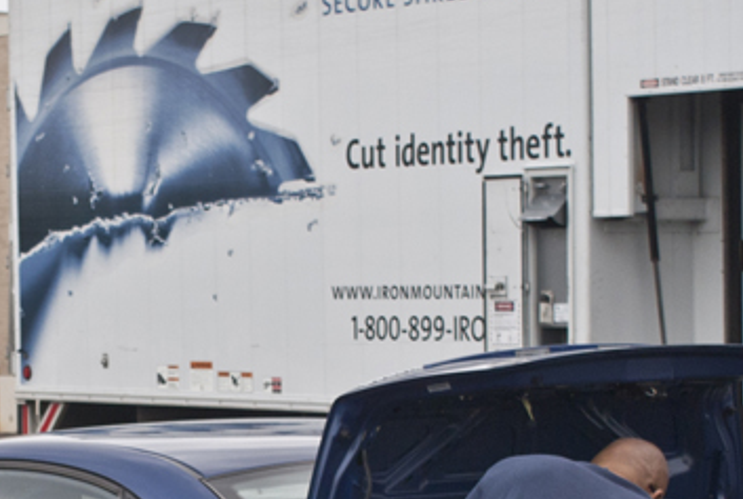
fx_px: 3061
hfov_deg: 13.7
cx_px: 99
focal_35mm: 148
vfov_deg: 9.2
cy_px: 571
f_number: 5
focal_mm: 30
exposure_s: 1/60
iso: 200
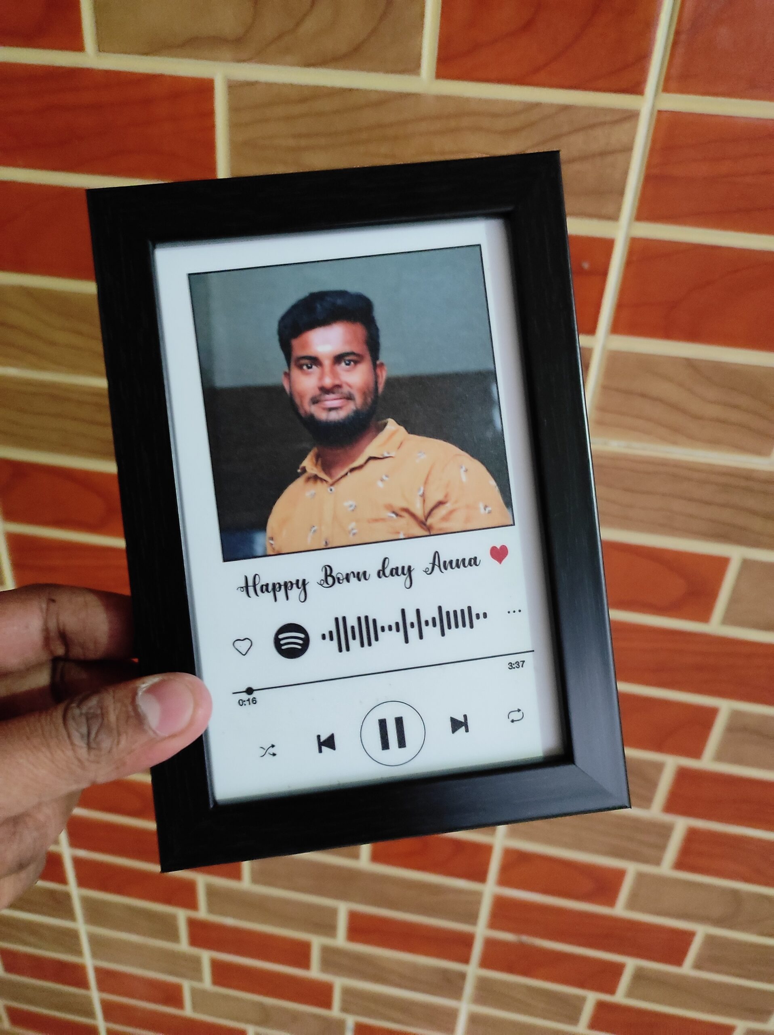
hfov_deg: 74.7
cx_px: 387
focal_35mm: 17
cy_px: 518
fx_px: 507
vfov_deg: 91.1
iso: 1679
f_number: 1.79
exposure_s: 1/20
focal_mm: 4.74
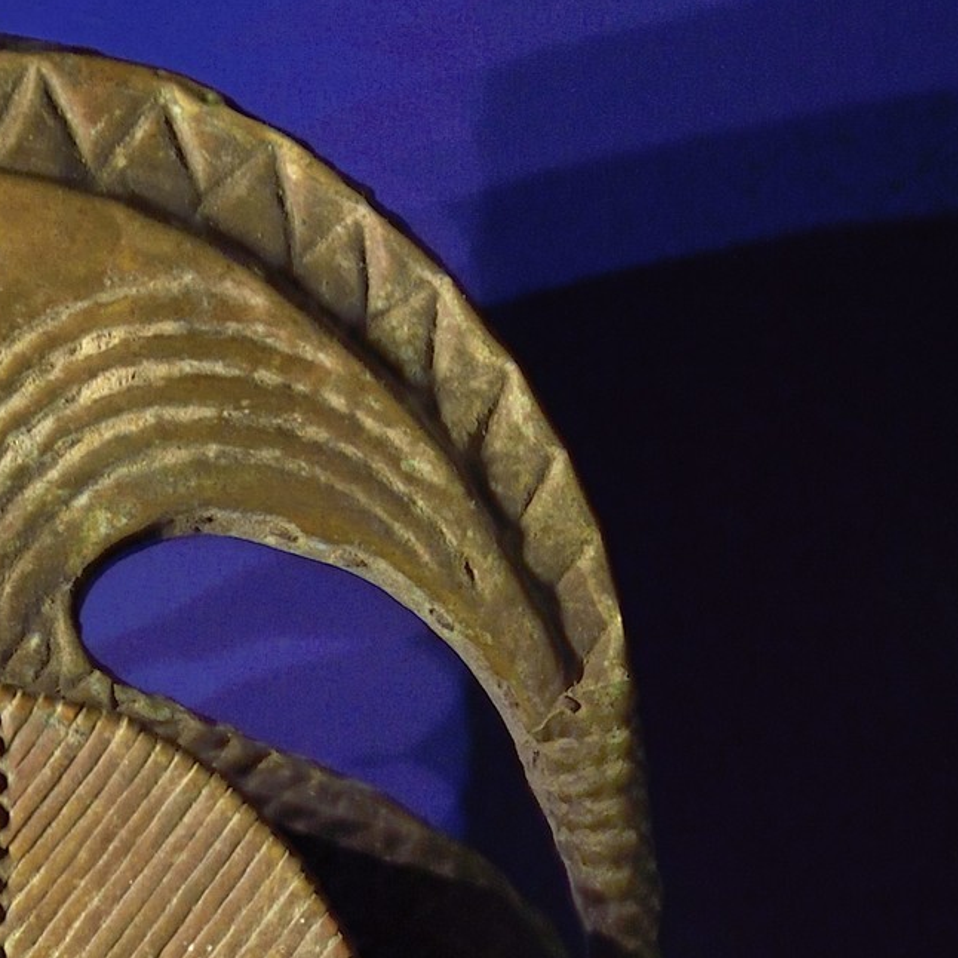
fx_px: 5730
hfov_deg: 9.5
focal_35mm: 183
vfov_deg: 9.1
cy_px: 1741
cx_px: -87
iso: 1600
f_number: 8
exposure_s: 1/30
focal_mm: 58
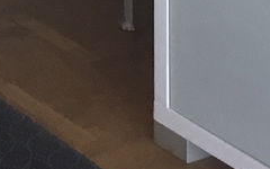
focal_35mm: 219
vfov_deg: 5.5
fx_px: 1611
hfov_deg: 9.1
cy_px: -418
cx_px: -233
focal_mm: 3.3
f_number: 2.4
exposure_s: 1/33
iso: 40
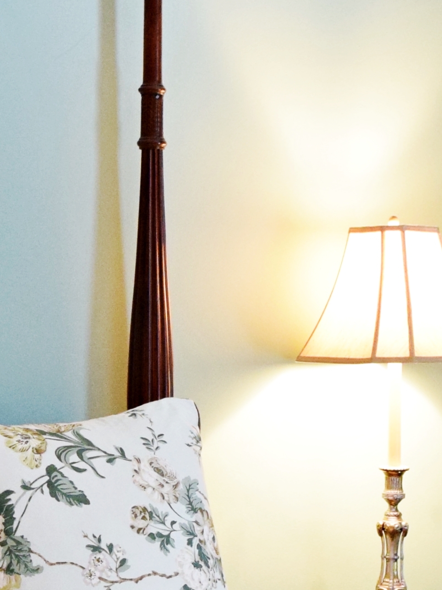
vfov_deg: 16.1
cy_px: 488
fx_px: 2060
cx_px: 174
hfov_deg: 12.2
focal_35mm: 121
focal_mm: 18
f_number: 3.5
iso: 1250
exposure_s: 1/30
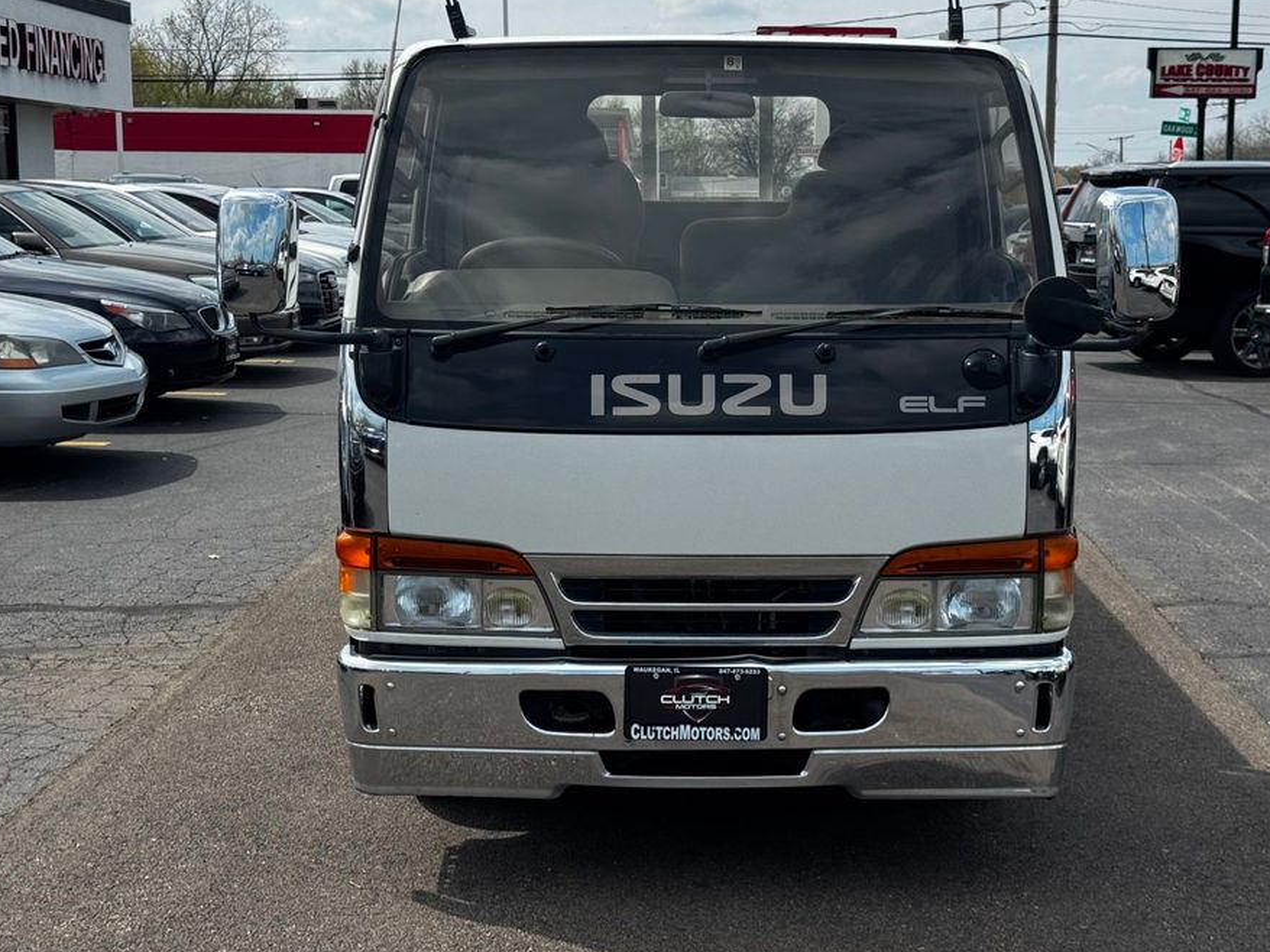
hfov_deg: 34.3
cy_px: 424
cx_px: 704
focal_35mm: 56
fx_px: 2054
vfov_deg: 26.1
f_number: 1.78
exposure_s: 1/4310
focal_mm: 6.76
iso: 64
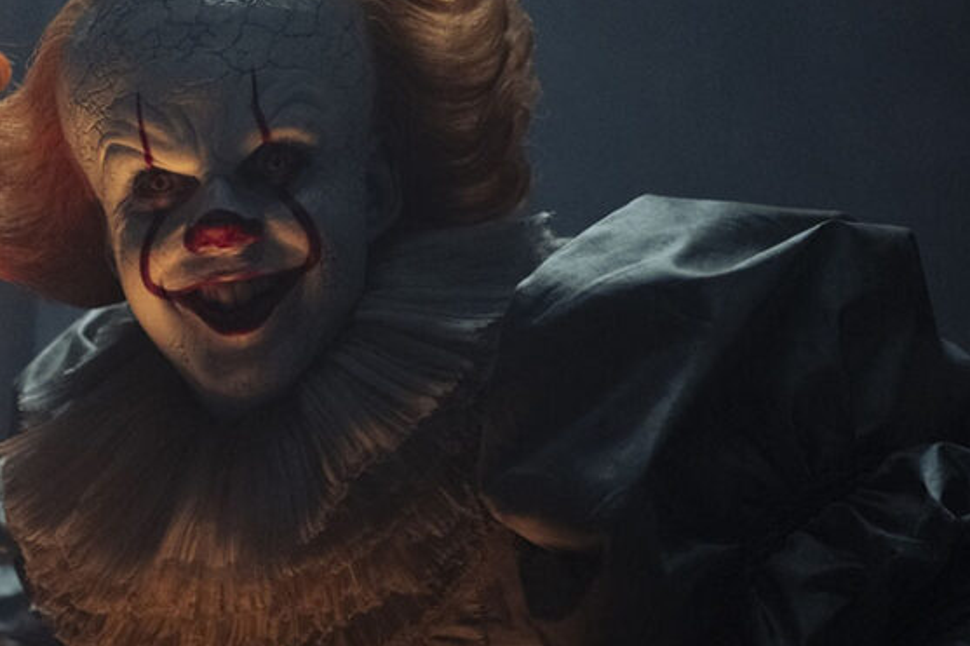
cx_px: 418
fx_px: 3717
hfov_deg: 14.9
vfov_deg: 9.9
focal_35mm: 138
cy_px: 365
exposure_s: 1/250
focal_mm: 50
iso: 3200
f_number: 2
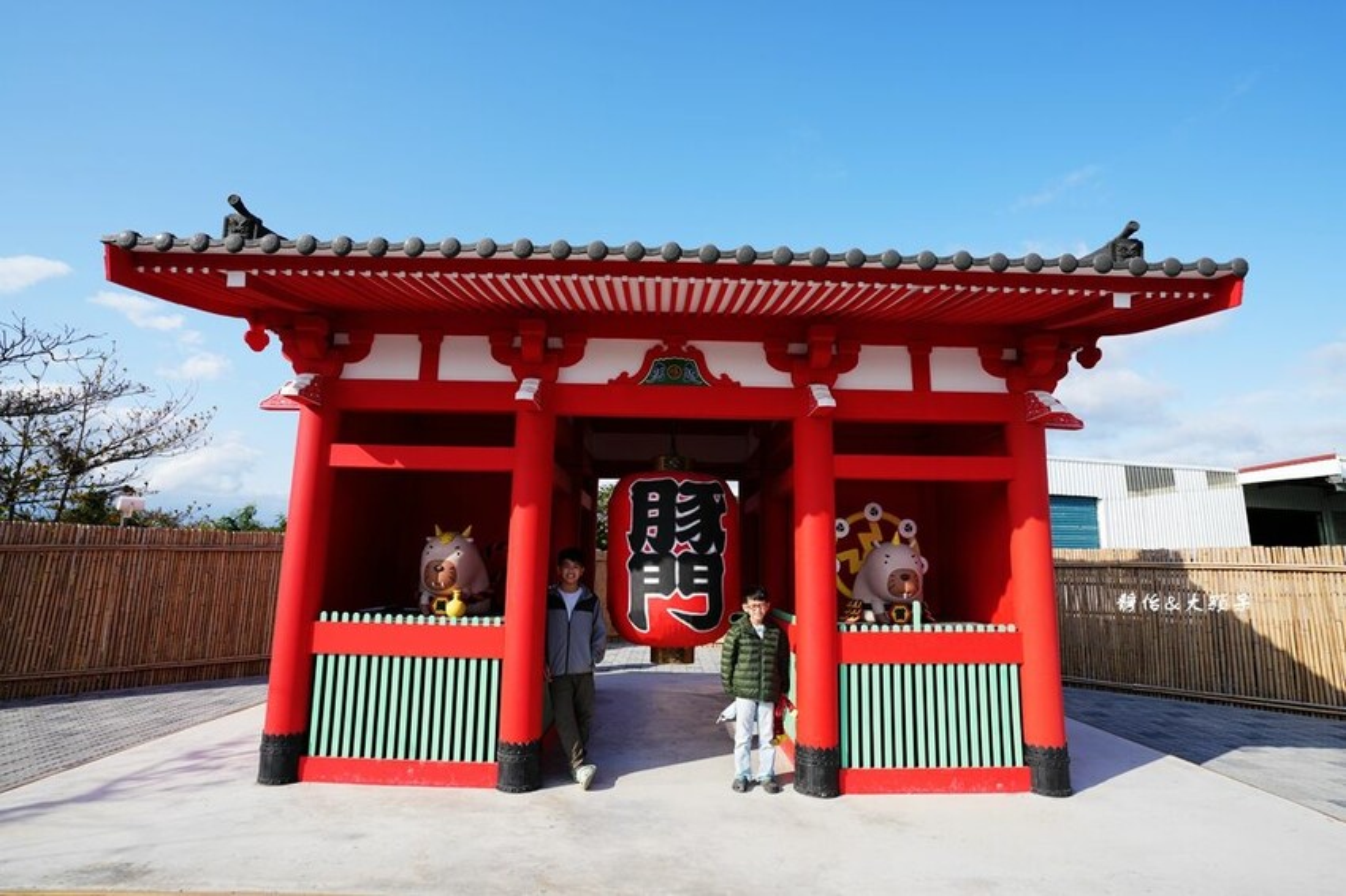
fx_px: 673
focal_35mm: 18
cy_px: 448
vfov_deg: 67.3
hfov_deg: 90.0
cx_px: 673
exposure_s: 1/320
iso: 160
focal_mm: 18
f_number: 8
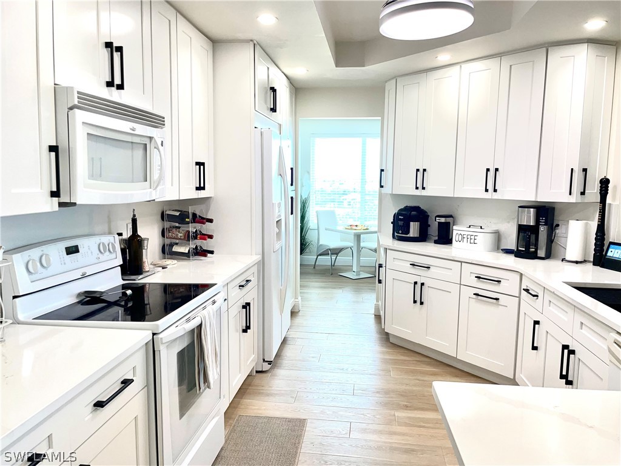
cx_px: 310
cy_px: 233
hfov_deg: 67.3
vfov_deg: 53.1
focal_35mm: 26
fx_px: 466
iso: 50
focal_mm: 4.2
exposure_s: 1/120
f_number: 1.6
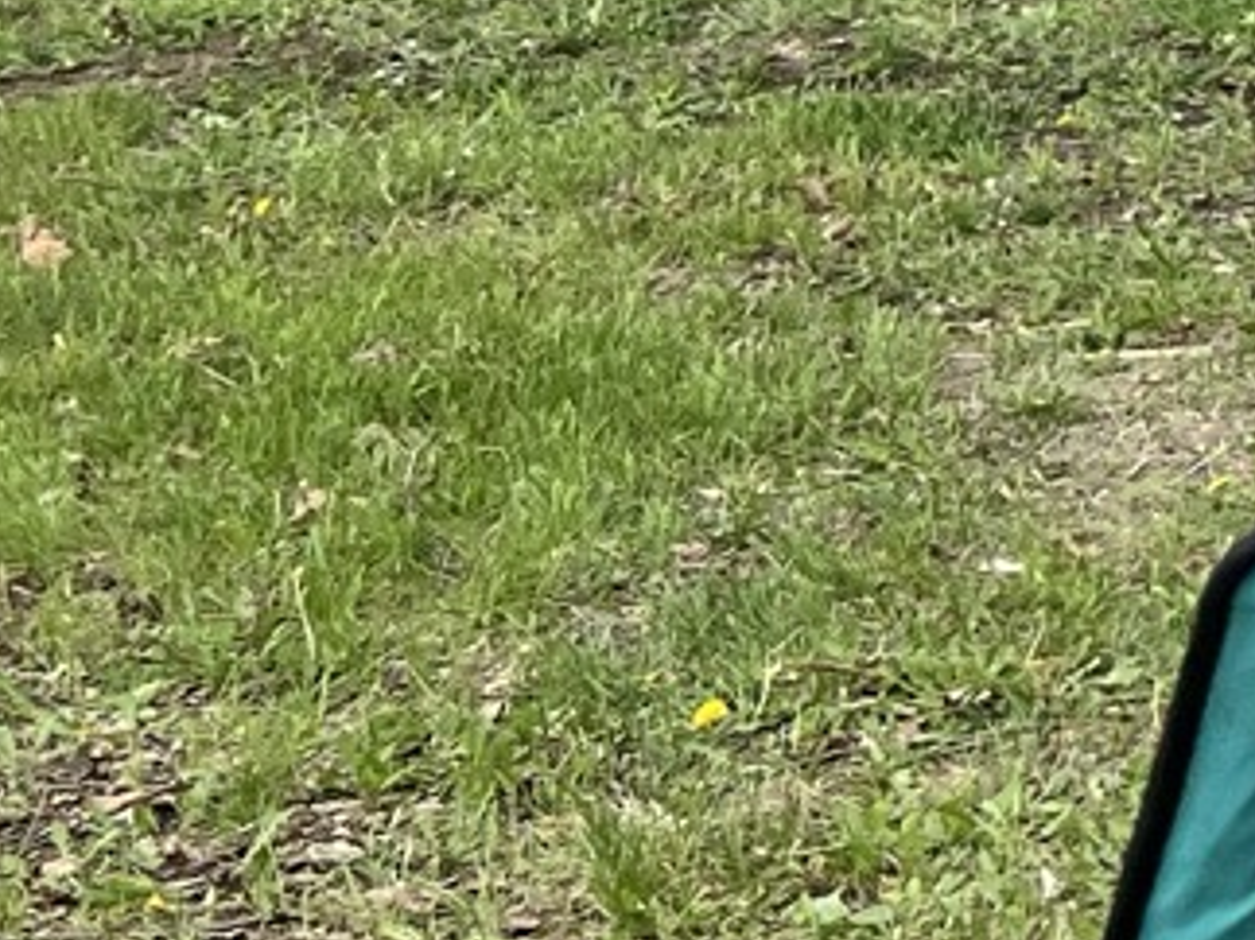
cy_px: -621
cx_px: 3477
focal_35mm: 145
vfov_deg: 9.8
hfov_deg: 10.6
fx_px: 5255
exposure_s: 1/2841
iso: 50
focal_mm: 5.7
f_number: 1.5
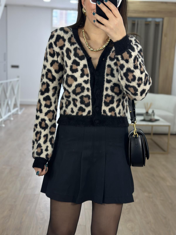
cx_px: 88
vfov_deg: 39.7
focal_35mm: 48
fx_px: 325
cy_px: 118
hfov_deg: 30.3
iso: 64
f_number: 1.78
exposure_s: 1/135
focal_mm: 6.86
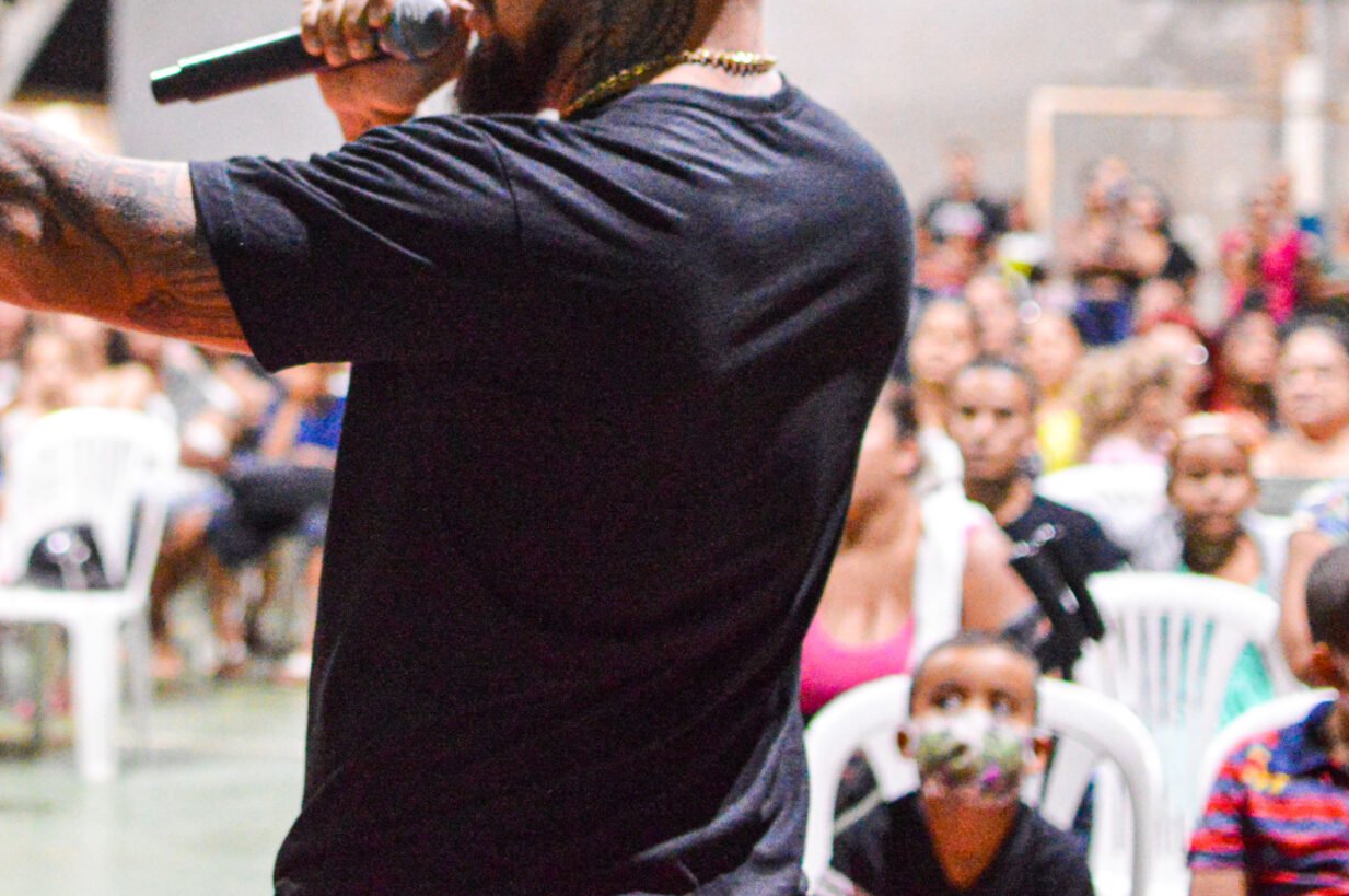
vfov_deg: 12.4
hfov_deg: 18.5
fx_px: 4081
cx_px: 150
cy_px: 33
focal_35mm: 109
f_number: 2
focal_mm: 35
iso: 3200
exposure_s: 1/100
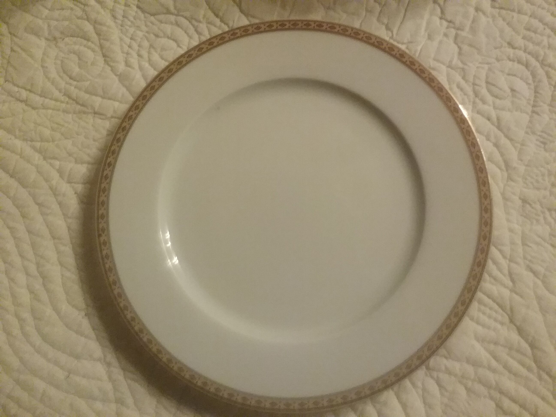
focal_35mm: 31
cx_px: 278
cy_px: 208
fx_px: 498
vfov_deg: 45.4
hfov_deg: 58.4
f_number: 2.2
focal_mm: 3.3
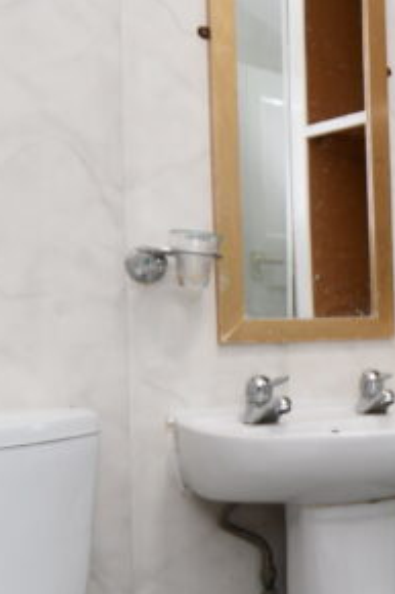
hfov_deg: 19.3
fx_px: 873
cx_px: 708
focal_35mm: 53
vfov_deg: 37.5
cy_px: 301
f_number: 3.5
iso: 100
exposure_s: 1/20
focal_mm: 10
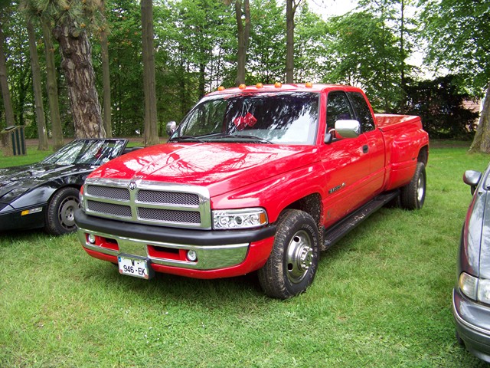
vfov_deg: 39.7
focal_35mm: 36
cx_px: 245
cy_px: 184
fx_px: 510
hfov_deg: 51.4
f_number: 2.8
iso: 63
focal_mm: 5.85
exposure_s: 1/50
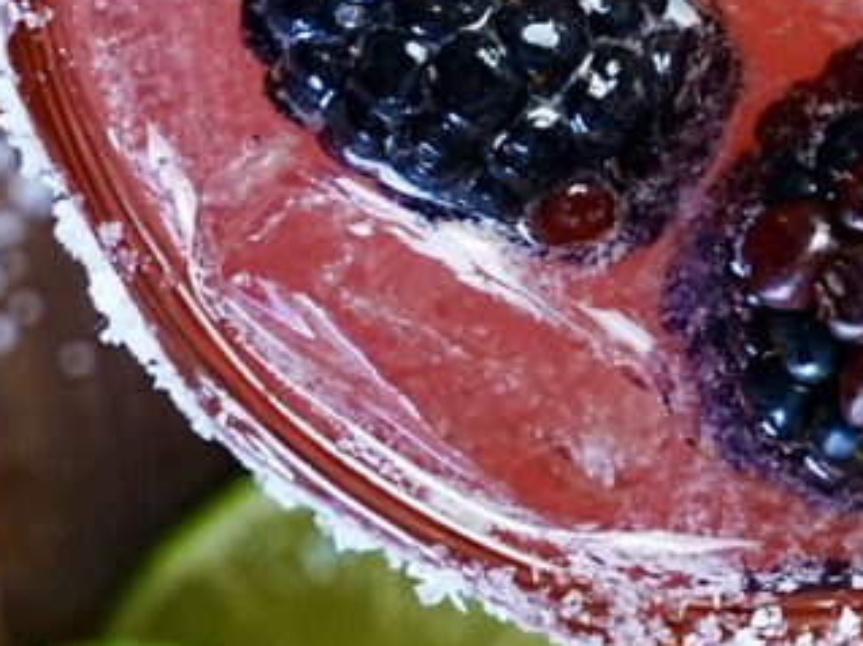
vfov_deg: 10.2
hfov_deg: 13.7
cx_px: 787
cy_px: -108
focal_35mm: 143
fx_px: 3566
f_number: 6.3
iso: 1000
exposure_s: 1/80
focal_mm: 30.9
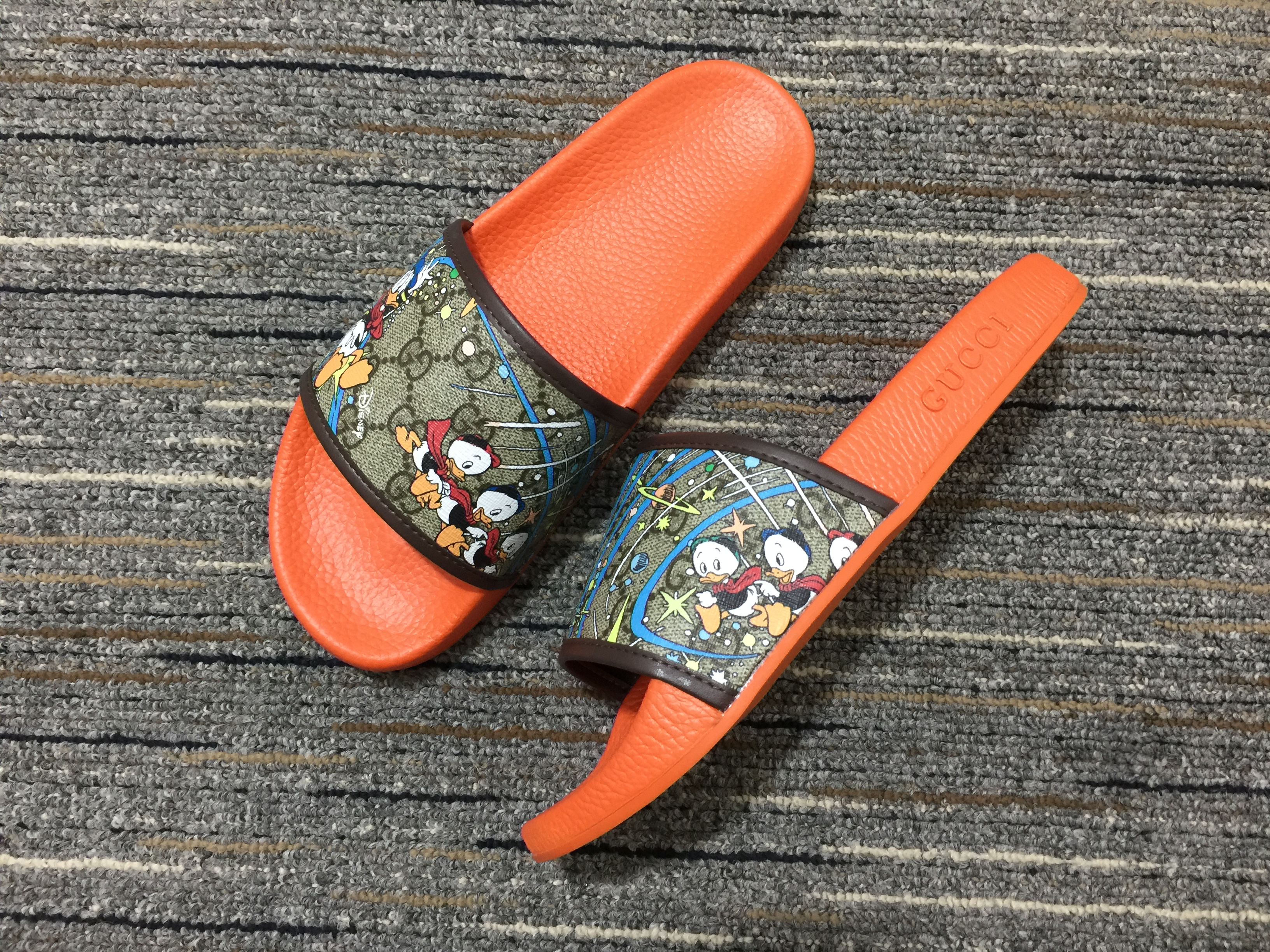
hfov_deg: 61.7
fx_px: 1064
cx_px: 635
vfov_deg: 48.2
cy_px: 476
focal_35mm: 29
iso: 100
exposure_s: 1/17
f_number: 2.2
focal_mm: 4.15
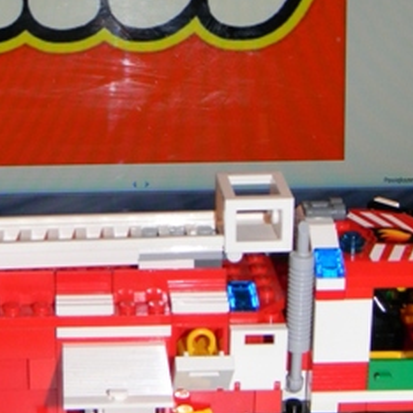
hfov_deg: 17.4
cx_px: 86
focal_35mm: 99
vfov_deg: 17.6
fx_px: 1336
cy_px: 178
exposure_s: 1/30
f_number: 3.8
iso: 200
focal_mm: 7.3
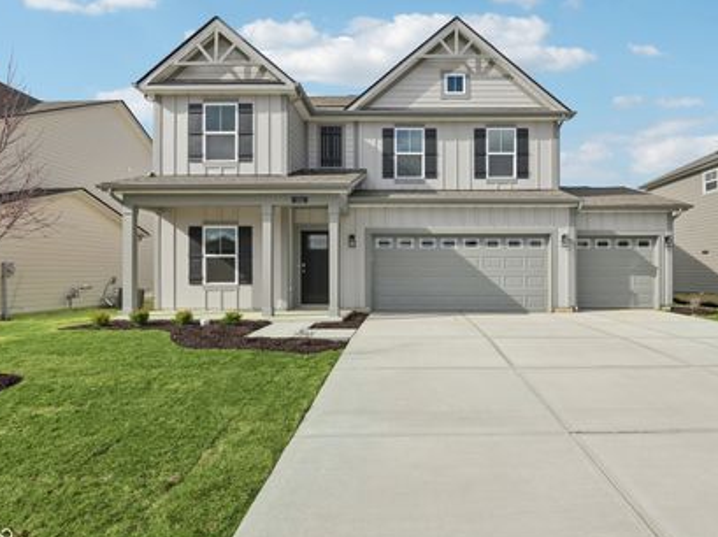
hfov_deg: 81.3
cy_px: 262
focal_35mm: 20
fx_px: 414
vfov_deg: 65.9
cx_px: 413
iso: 100
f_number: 8
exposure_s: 1/320
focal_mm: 17
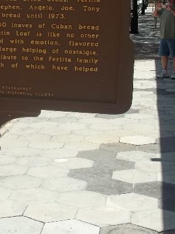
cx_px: -41
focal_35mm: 82
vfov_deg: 23.8
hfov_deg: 17.1
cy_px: 99
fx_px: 553
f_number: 8
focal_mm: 5.9
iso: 64
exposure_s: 1/160
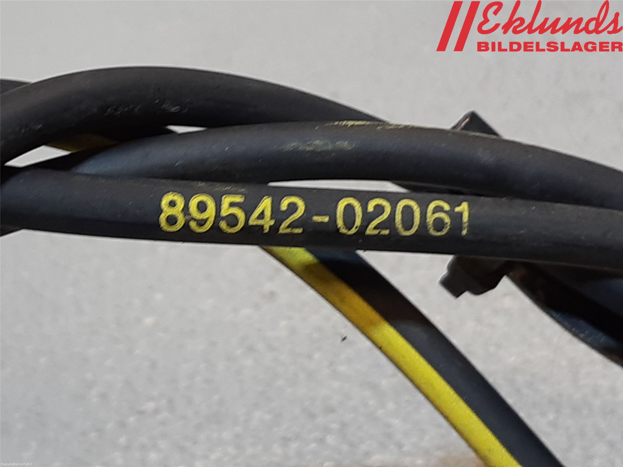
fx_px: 468
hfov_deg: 67.3
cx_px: 312
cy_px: 234
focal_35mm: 26
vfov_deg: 53.1
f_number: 1.7
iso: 40
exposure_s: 1/50
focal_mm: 3.93
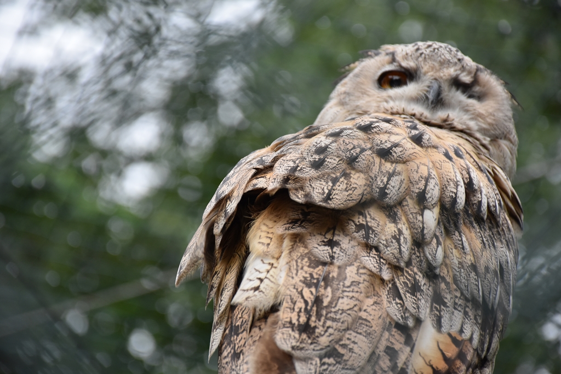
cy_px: 187
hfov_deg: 9.8
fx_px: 3273
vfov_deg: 6.5
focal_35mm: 210
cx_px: 280
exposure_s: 1/640
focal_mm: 140
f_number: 5.6
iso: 800
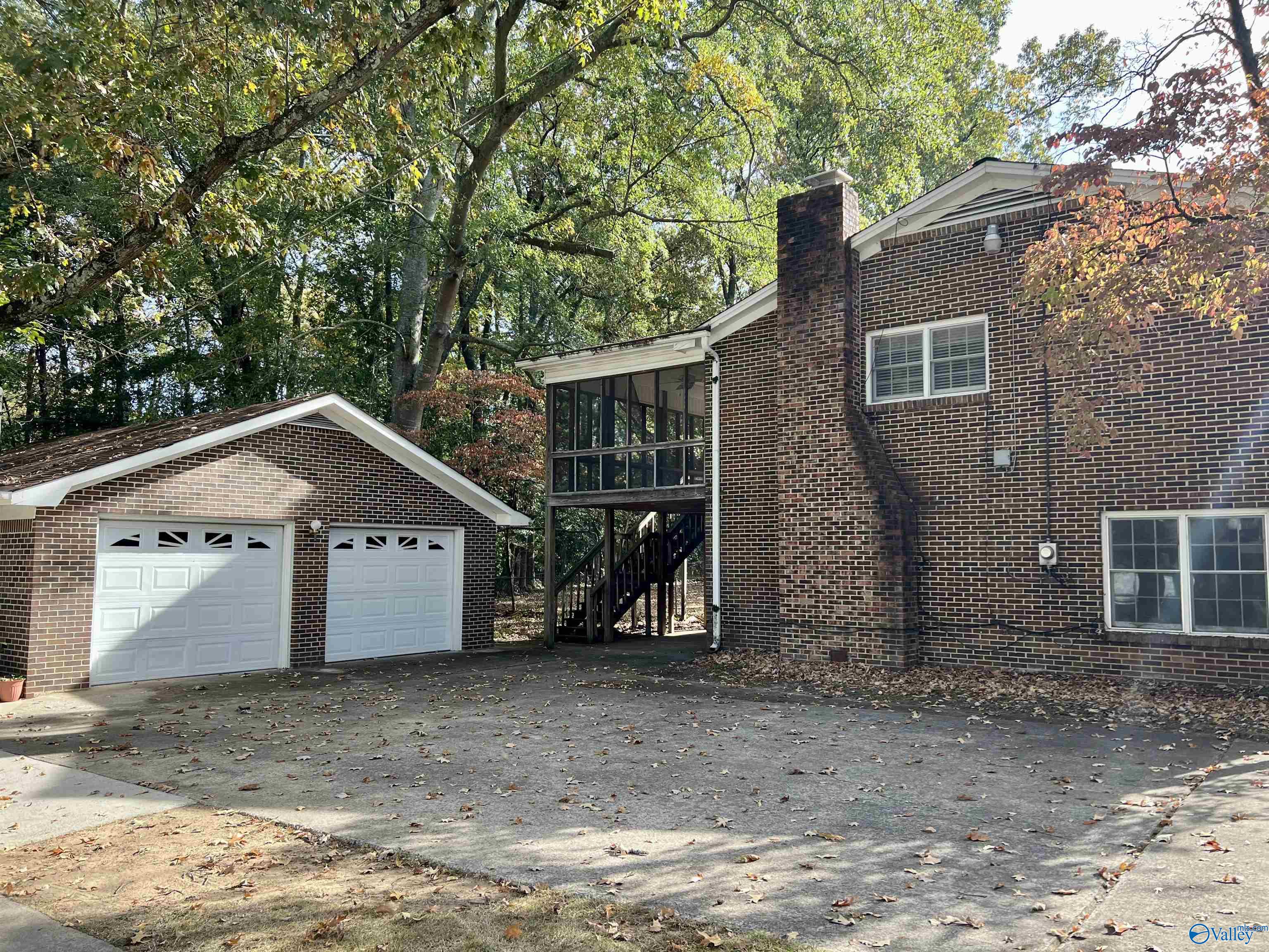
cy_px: 476
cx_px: 634
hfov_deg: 67.3
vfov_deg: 53.1
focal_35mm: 26
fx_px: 953
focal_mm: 5.7
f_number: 1.5
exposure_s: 1/439
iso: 50
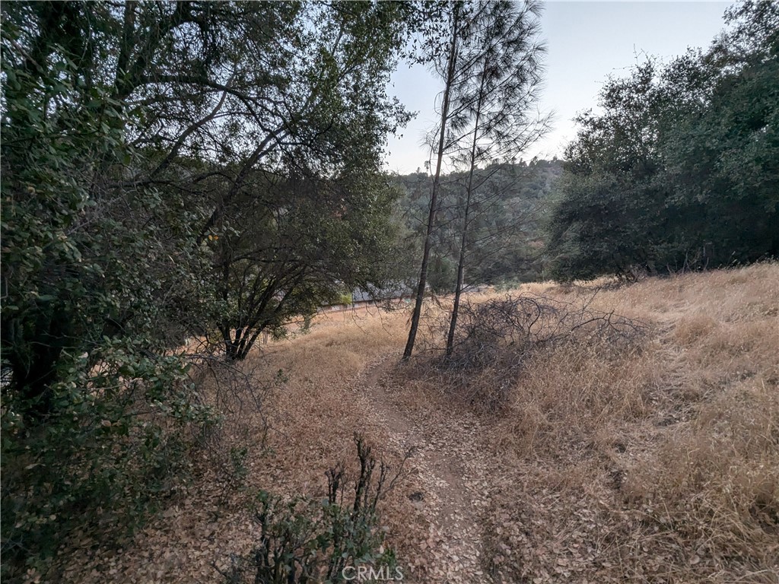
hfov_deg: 94.5
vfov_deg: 78.1
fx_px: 360
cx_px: 390
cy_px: 292
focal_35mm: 16
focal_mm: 2.22
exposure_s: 1/36
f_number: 2.2
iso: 79
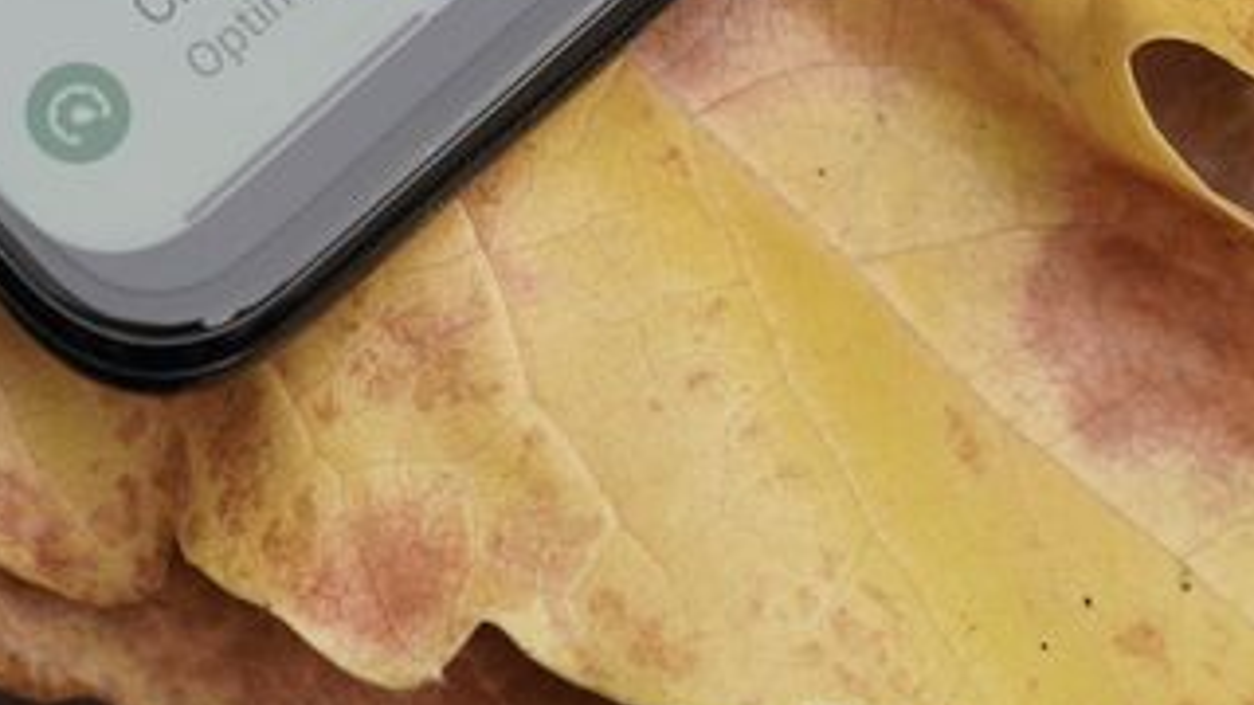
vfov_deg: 7.0
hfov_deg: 12.4
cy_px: 4
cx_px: 349
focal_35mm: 173
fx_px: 5752
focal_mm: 55
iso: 160
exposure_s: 1/320
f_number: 3.2
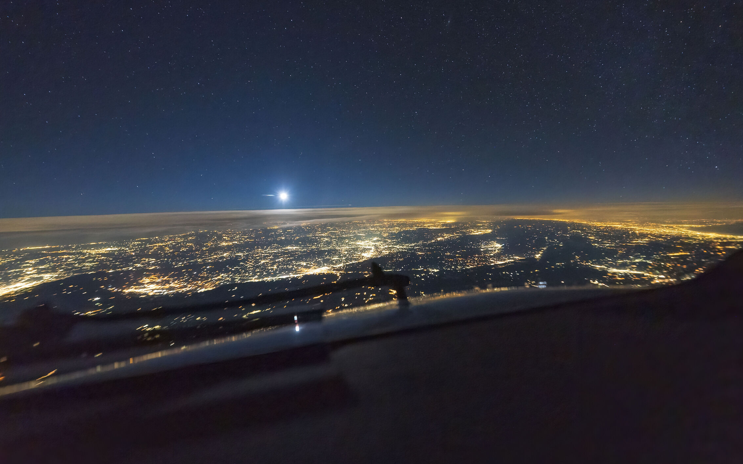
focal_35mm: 13
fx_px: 263
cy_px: 242
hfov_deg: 109.4
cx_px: 373
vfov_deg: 82.8
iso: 8000
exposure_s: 1.6
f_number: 2.8
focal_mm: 12
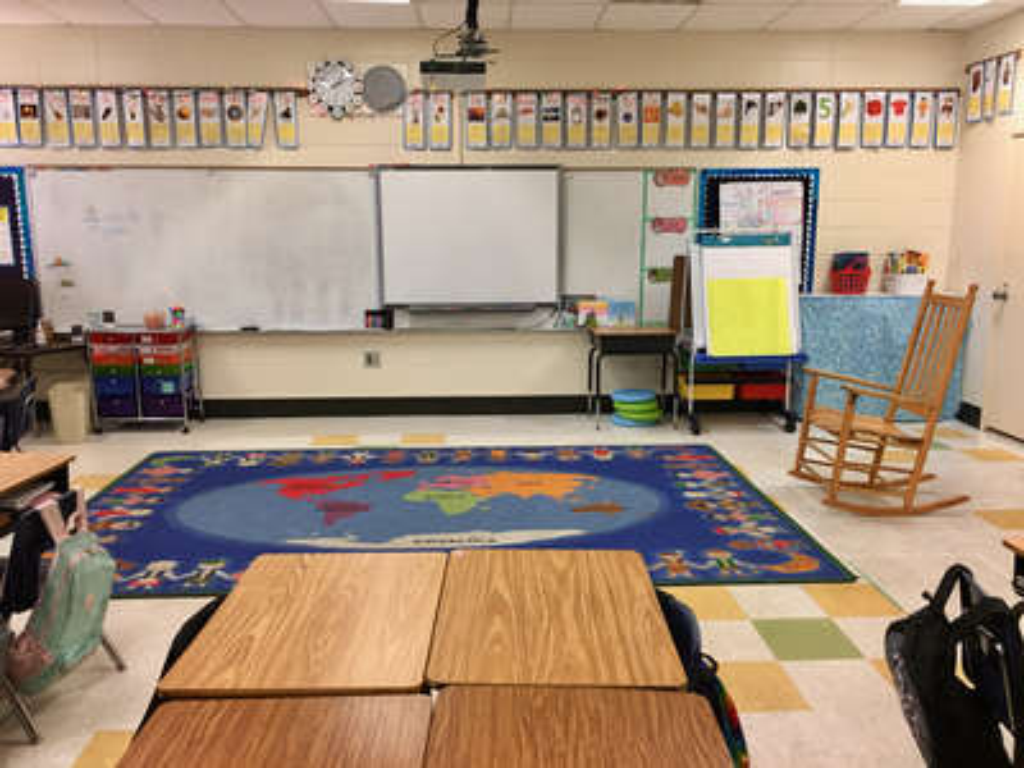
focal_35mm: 29
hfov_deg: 61.7
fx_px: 858
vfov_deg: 48.2
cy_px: 384
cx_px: 512
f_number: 2.2
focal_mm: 4.15
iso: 40
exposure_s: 1/15
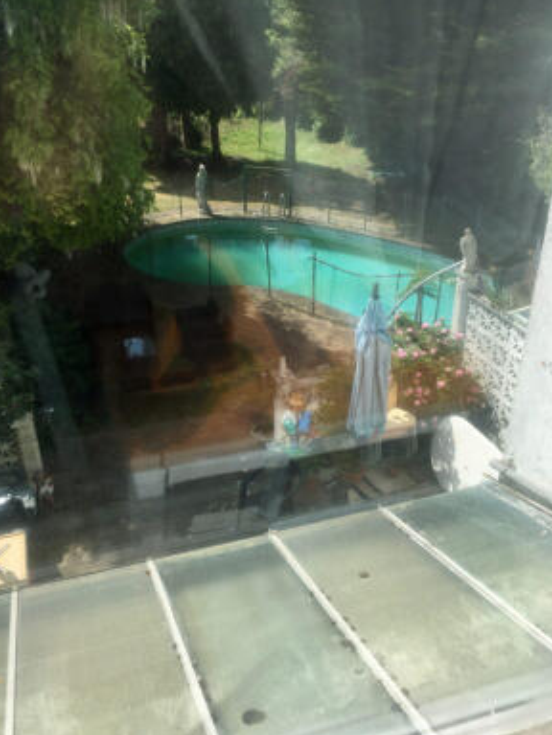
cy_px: 367
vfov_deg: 55.4
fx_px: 702
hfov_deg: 42.9
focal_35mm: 33
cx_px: 245
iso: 25
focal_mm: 4.15
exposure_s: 1/1040
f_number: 2.2
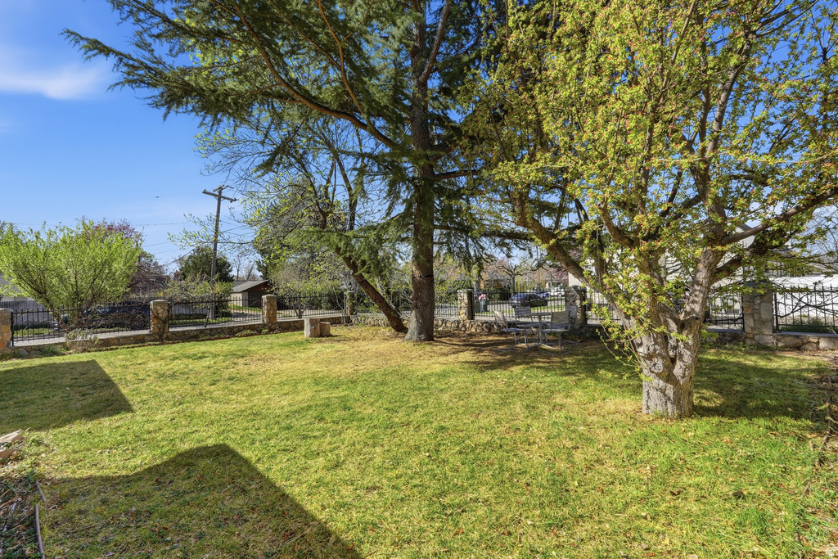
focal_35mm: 16
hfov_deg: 96.7
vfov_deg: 73.8
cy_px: 280
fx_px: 372
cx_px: 419
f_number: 9
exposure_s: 1/6400
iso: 250
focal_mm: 16
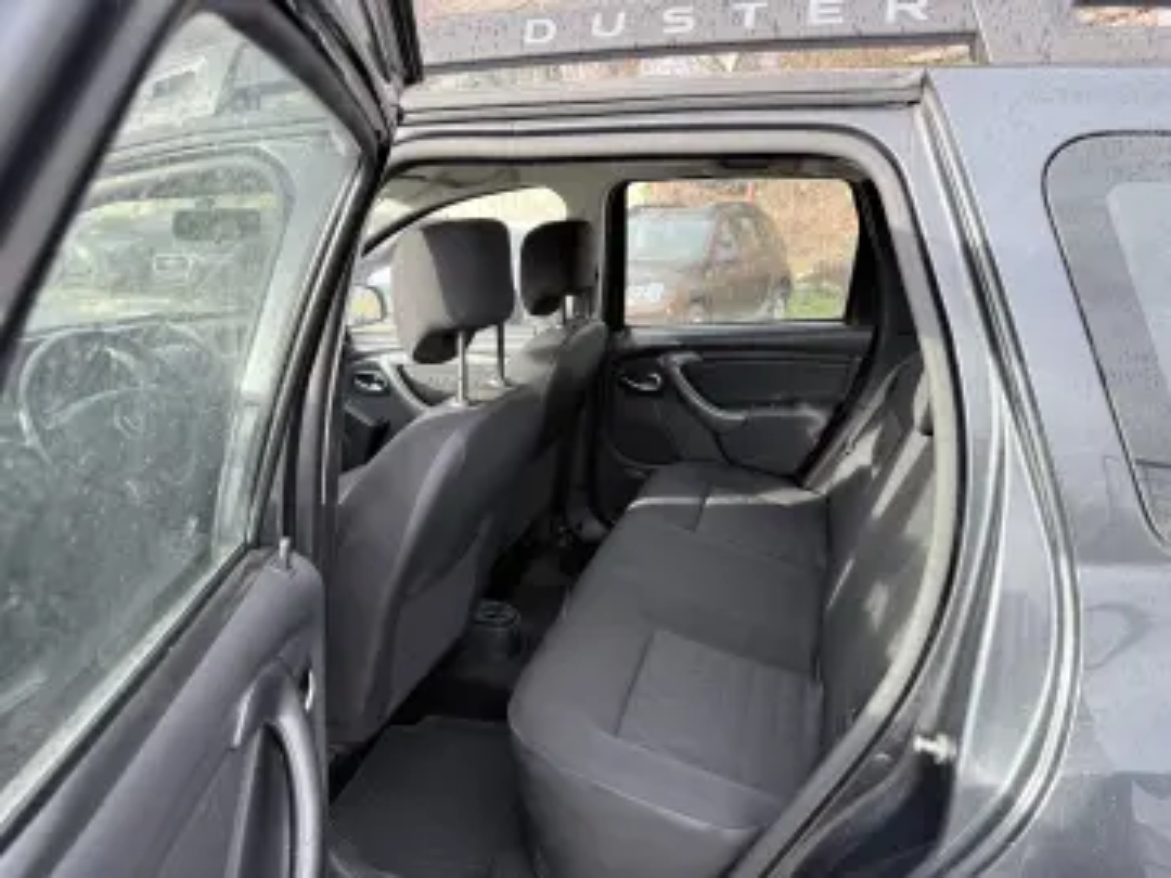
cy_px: 439
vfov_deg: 56.8
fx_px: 812
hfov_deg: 71.6
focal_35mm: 24
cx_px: 586
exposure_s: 1/206
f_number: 1.78
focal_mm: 6.76
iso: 64
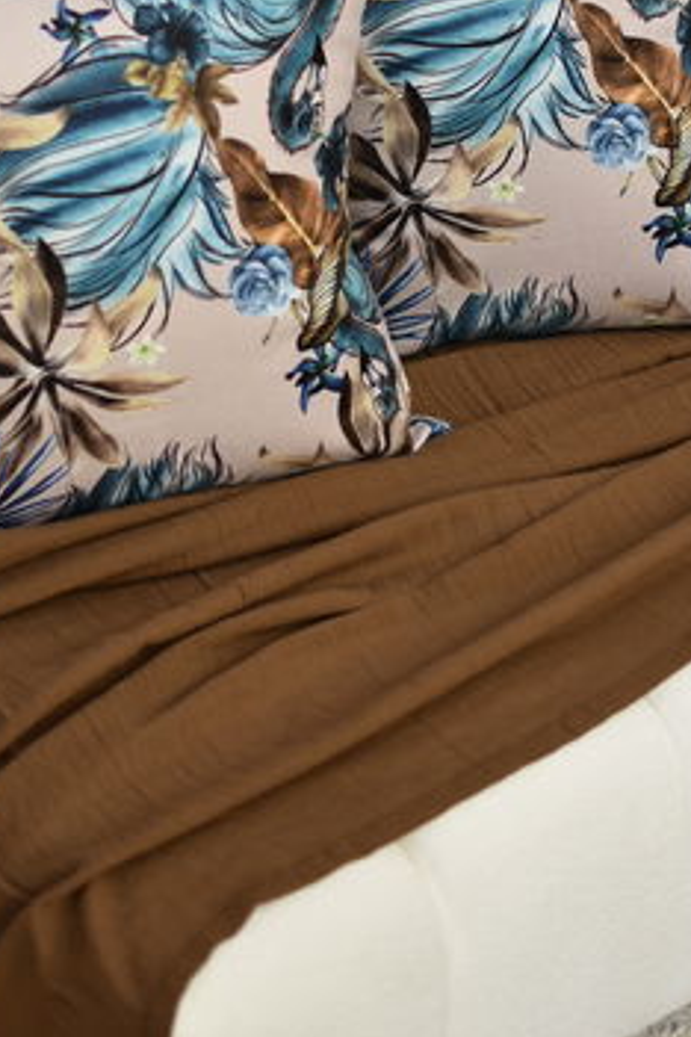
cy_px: 210
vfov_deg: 22.4
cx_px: 266
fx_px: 2587
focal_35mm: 90
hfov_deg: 15.2
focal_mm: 35
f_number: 2
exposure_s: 1/100
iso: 160
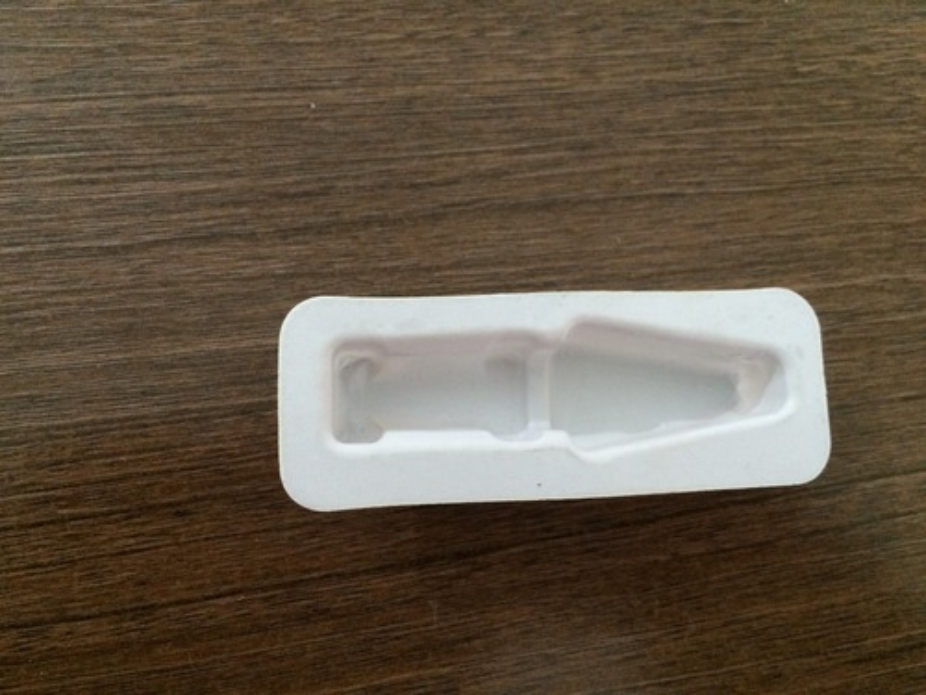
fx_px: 776
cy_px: 348
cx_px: 463
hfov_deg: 61.7
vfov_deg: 48.2
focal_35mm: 29
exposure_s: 1/25
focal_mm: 4.15
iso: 250
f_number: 2.2
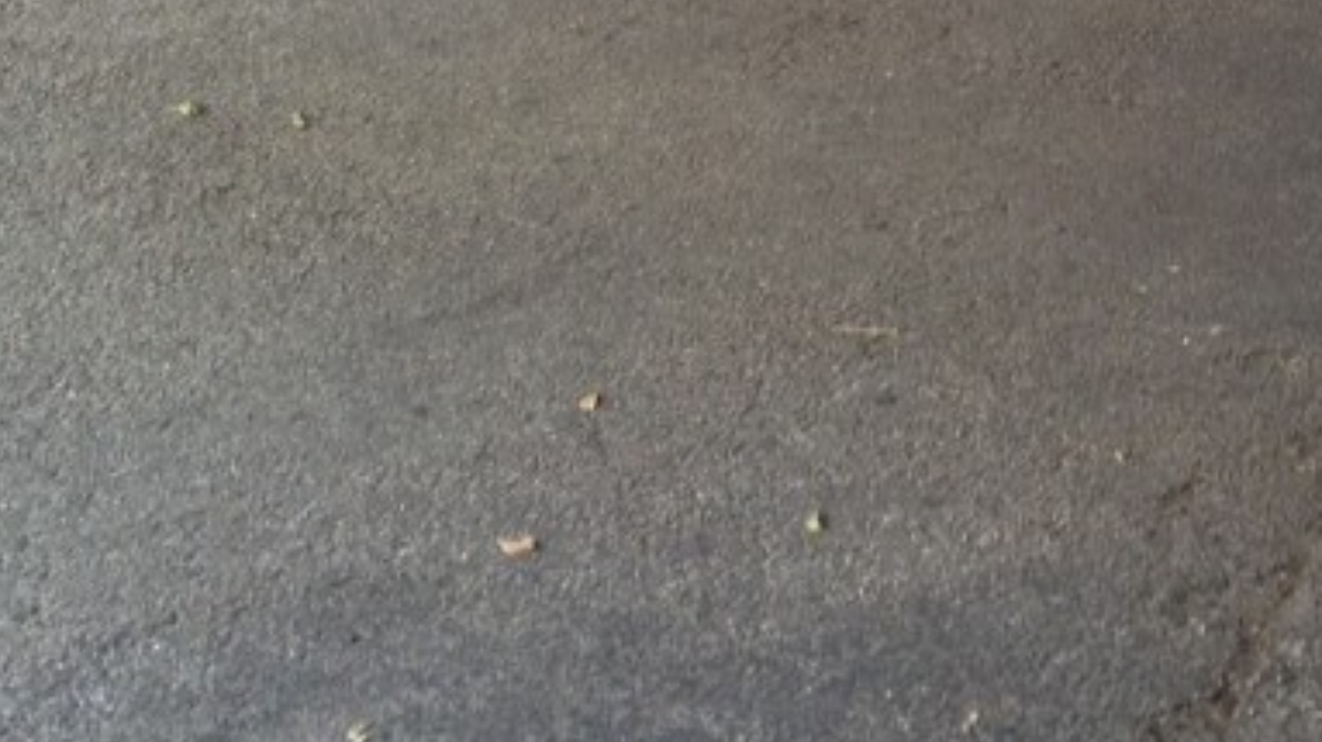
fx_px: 3574
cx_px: 1401
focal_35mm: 102
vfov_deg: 11.4
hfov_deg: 20.1
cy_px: -362
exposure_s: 1/30
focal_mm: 4.28
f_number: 2.4
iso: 80
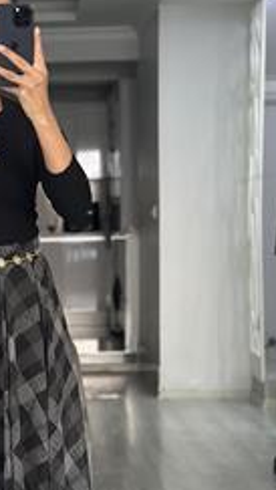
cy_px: 337
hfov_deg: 11.0
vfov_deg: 19.5
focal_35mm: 109
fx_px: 1416
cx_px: -28
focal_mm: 6.86
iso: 500
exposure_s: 1/40
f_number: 1.78
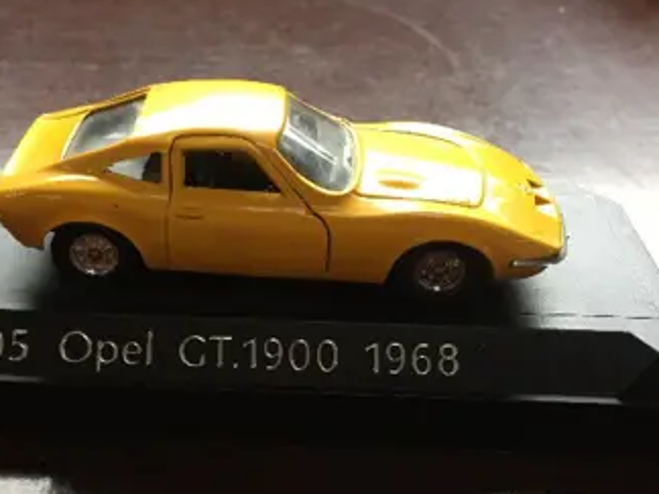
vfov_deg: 33.6
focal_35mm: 43
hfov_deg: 43.6
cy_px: 270
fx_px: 819
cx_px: 264
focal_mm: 4.15
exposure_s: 1/33
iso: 100
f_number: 2.2
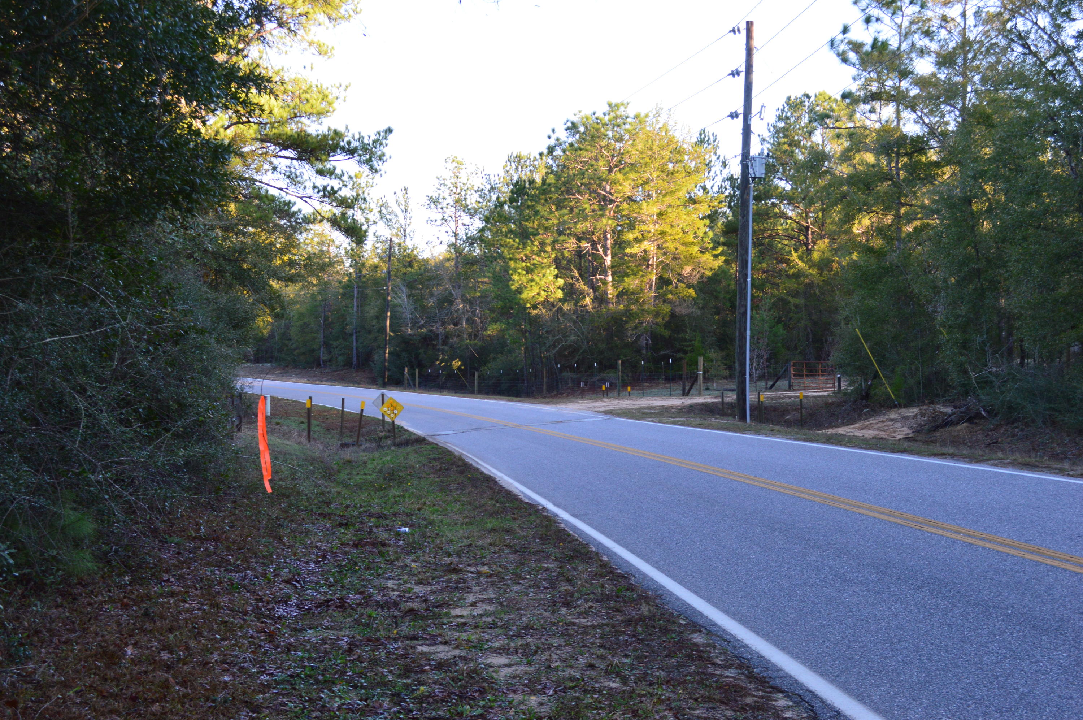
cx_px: 542
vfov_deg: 30.8
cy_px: 360
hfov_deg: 45.0
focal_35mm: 44
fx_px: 1307
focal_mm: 29
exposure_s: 1/80
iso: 400
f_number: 9
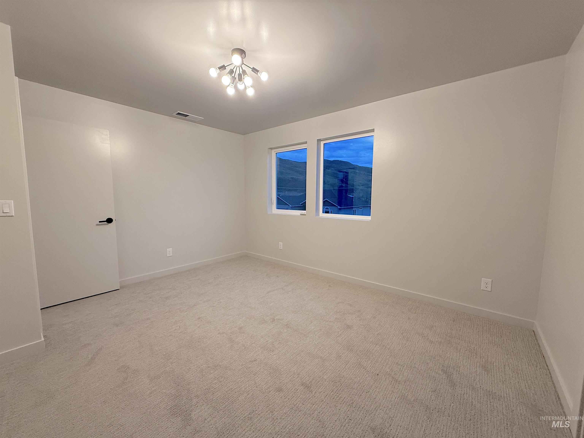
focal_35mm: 14
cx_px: 292
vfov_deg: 85.7
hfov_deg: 102.1
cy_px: 219
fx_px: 236
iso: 320
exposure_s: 1/120
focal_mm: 2.22
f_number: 2.2
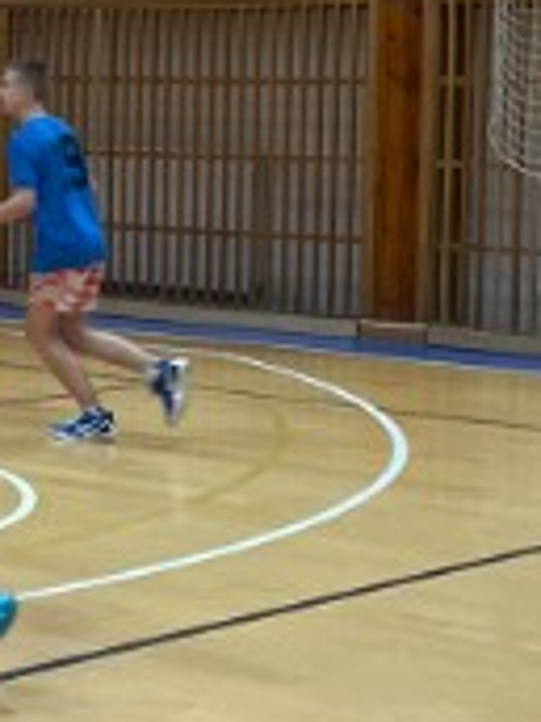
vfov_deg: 16.2
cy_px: 243
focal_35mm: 121
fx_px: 2521
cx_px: -394
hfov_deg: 11.5
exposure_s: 1/100
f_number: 1.6
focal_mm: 4.2
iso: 100
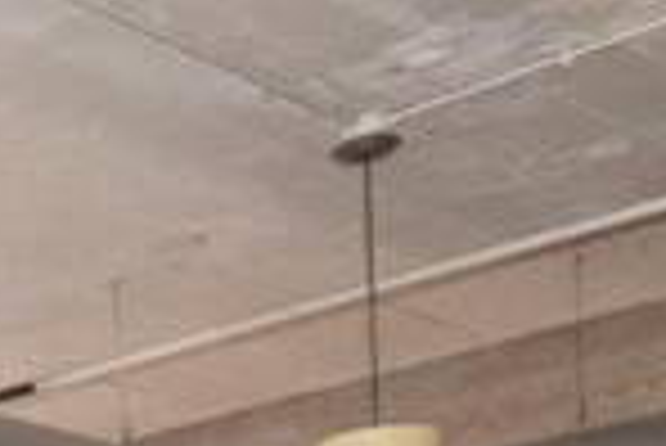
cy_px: 1194
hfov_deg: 10.8
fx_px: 2642
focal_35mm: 143
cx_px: -1192
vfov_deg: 8.5
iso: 640
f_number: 11
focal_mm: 13
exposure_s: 1/60
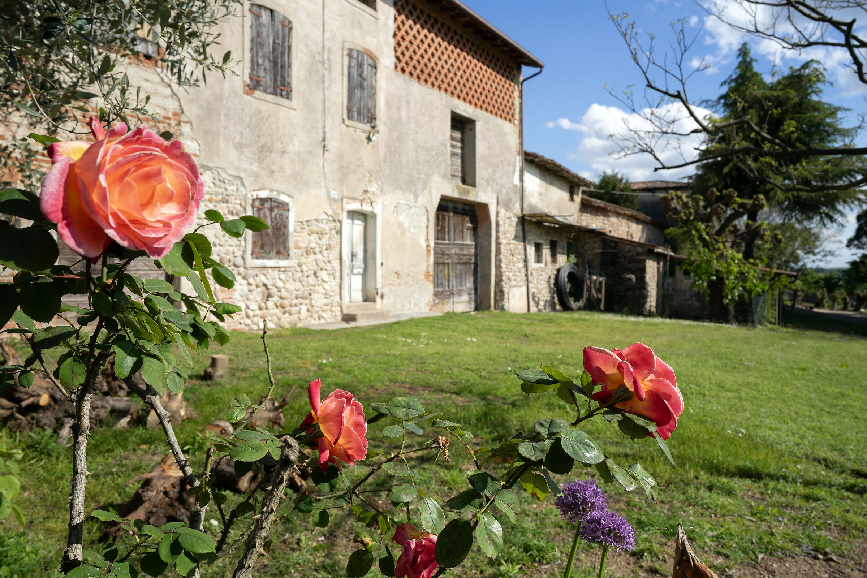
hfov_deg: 71.5
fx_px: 602
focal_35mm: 25
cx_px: 434
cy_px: 289
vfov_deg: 51.3
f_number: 8
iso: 100
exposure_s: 1/200
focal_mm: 25
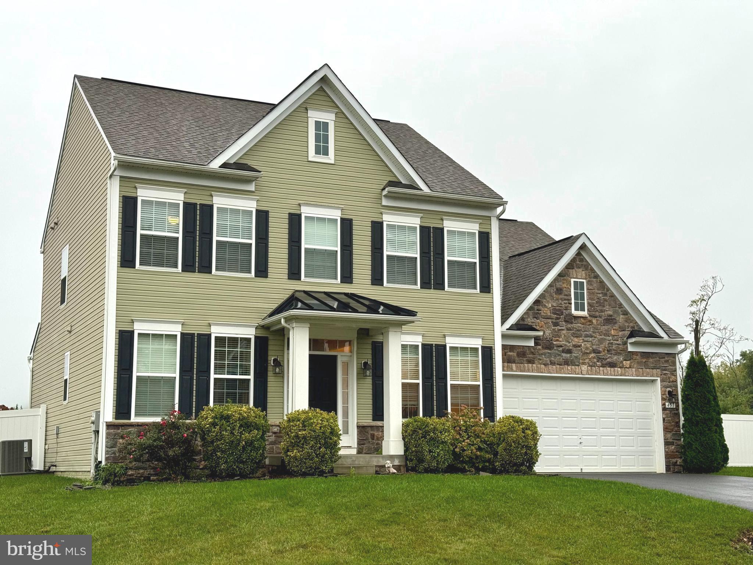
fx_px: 1044
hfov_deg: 39.7
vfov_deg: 30.3
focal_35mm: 48
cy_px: 282
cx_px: 376
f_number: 1.78
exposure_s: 1/121
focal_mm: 6.76
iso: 64
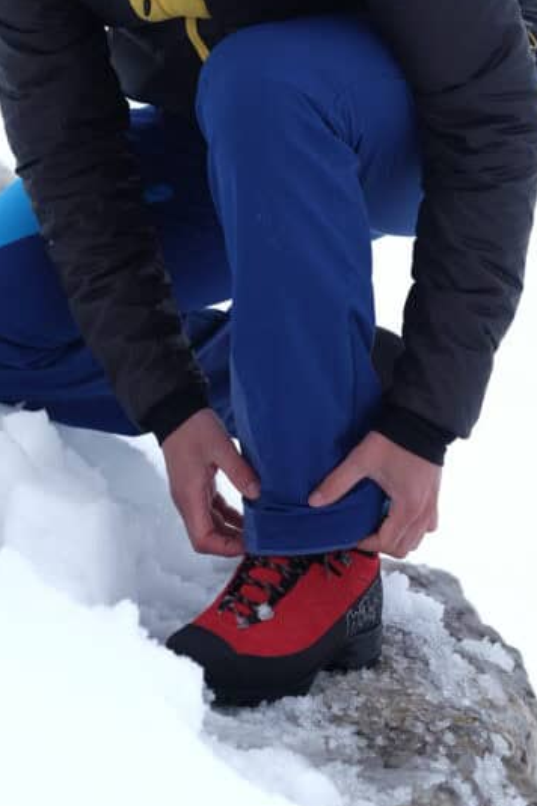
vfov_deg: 10.2
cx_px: 277
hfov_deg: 6.8
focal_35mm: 202
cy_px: 322
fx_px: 4525
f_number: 4
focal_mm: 90
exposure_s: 1/1000
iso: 100
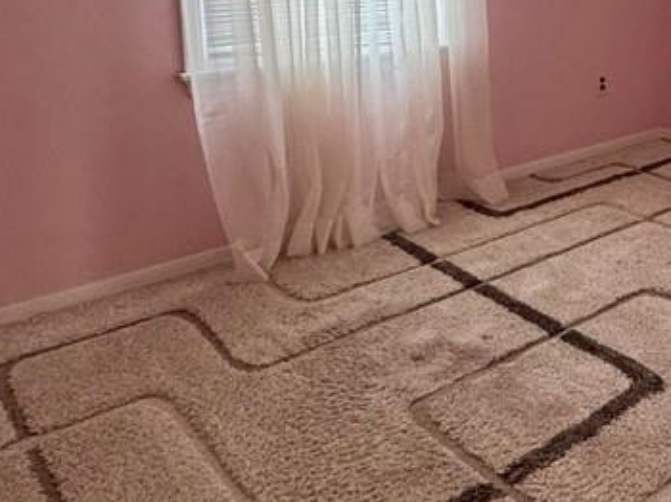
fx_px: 794
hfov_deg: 39.5
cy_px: 38
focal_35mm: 41
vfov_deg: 33.1
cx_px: 692
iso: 320
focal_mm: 2.22
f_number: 2.2
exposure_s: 1/65
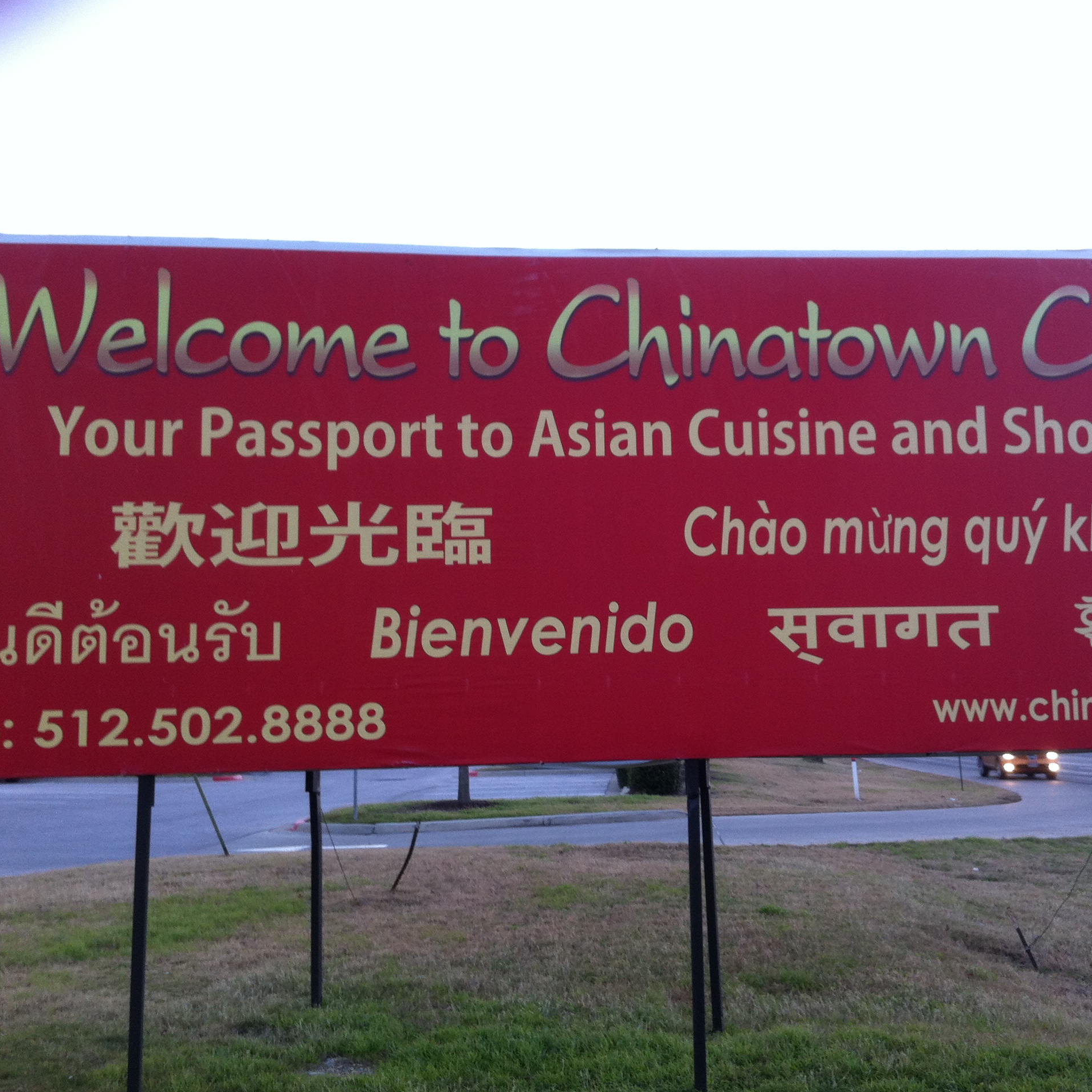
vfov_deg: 40.0
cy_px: 545
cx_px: 622
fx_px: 1499
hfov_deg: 39.9
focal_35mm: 42
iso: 80
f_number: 2.8
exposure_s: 1/25
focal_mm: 3.85
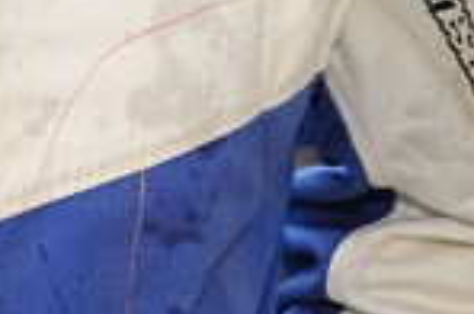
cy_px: -423
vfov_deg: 5.6
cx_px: 253
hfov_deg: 8.8
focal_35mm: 234
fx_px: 3074
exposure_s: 1/125
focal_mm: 48
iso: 200
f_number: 5.6
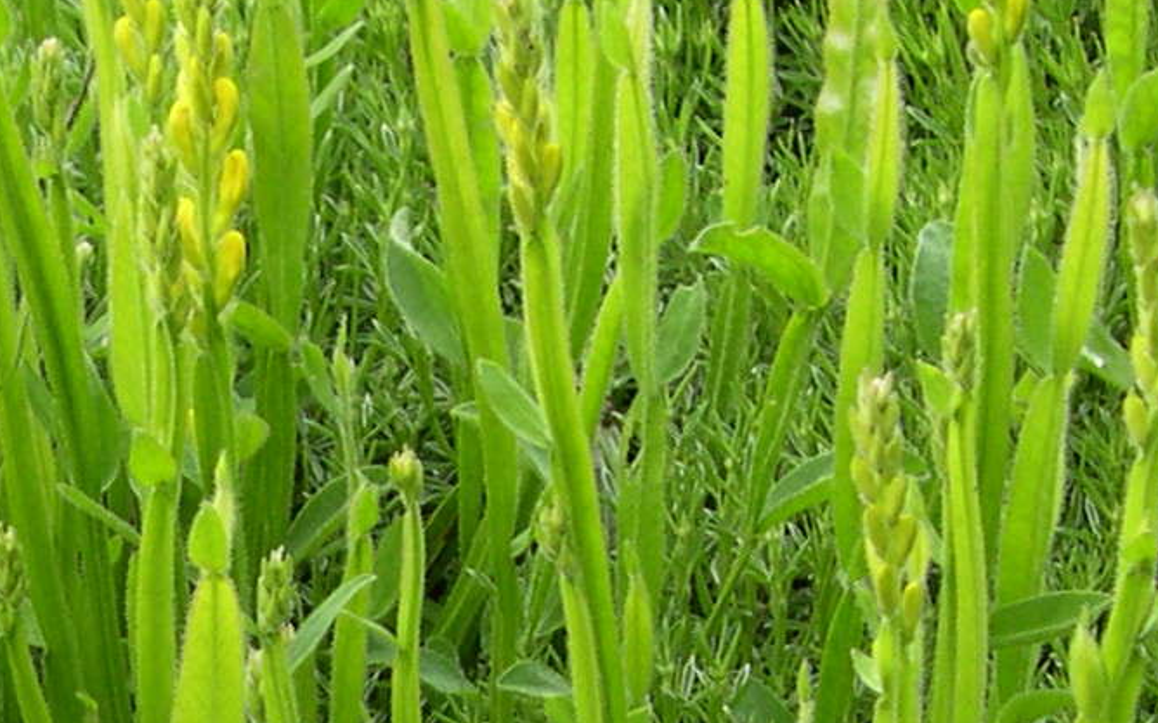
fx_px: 4322
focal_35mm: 137
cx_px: -260
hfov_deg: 14.7
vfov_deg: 9.5
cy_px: 749
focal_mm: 8
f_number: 2.8
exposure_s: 1/210
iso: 100
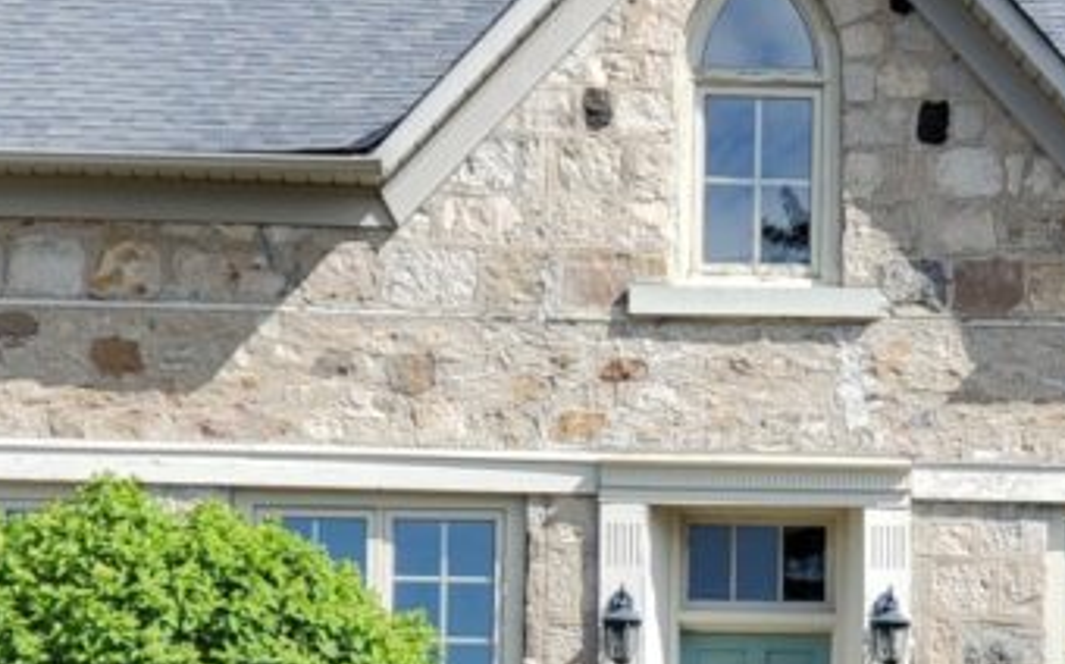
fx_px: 5018
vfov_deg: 7.5
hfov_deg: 12.1
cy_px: 727
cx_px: 827
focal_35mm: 173
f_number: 2.4
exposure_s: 1/497
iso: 50
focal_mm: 6
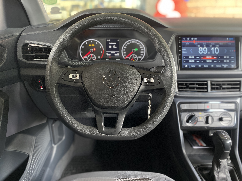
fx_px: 182
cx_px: 121
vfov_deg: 53.1
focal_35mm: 26
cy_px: 90
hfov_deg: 67.3
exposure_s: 1/42
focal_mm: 4.25
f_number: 1.8
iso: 500
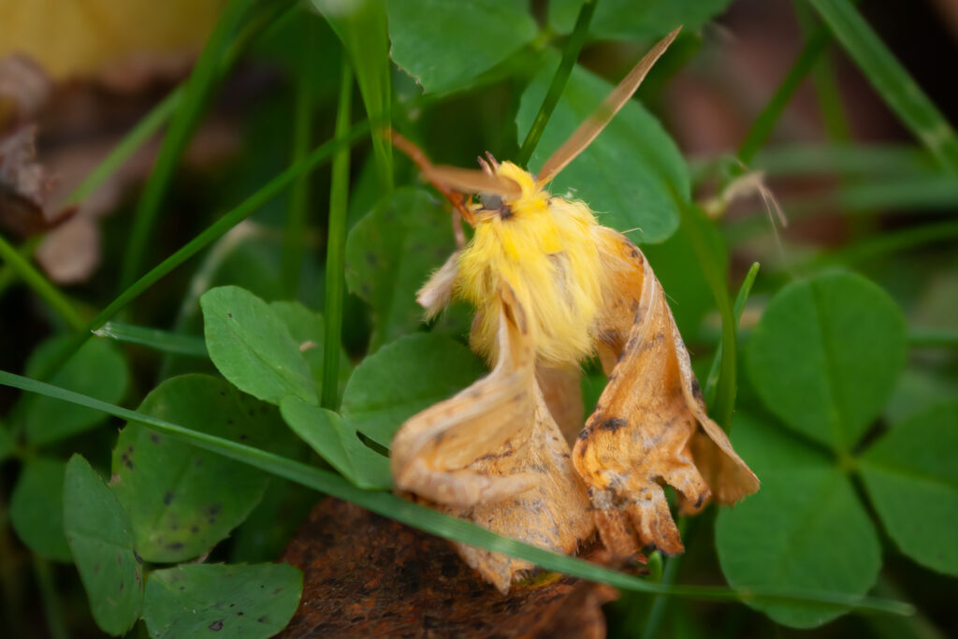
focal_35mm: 70
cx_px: 479
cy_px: 320
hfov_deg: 28.8
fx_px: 1863
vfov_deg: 19.5
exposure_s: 1/125
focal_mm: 70
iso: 200
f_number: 4
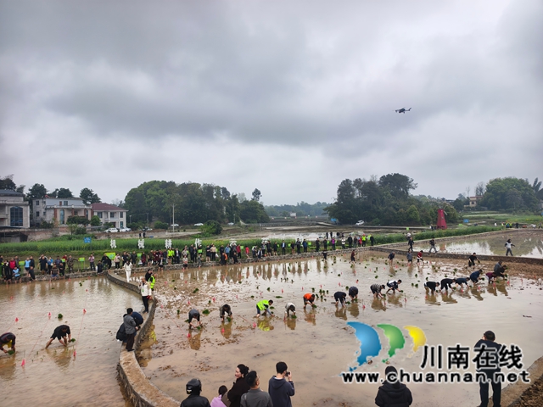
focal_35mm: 23
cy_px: 204
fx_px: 361
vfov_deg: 58.9
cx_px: 272
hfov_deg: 73.9
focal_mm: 5.6
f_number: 1.57
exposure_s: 1/1175
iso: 72
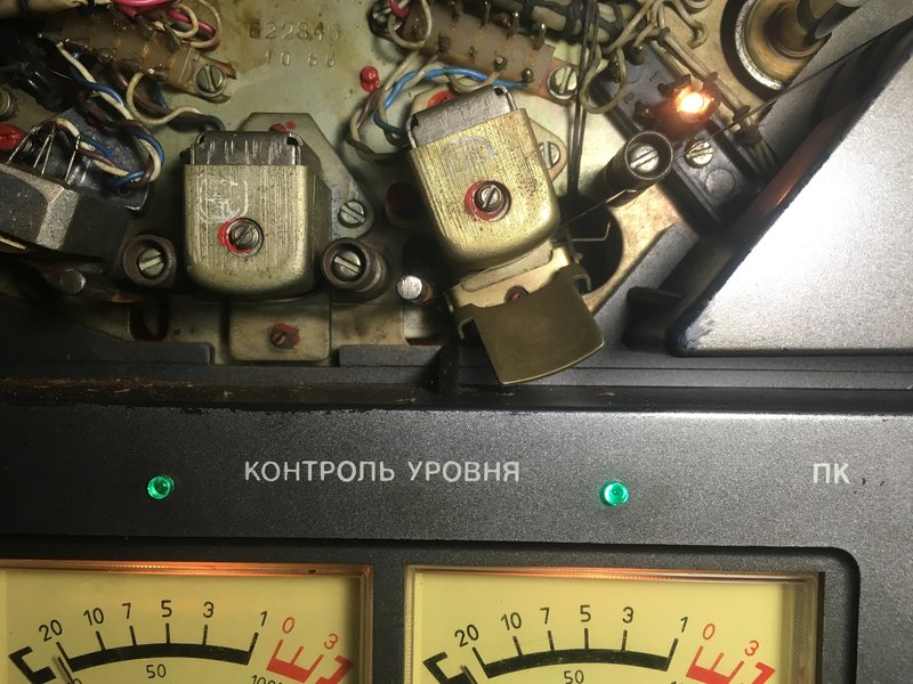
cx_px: 456
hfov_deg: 61.7
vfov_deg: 48.2
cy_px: 342
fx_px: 765
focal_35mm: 29
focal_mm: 4.15
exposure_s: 1/33
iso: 40
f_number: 2.2
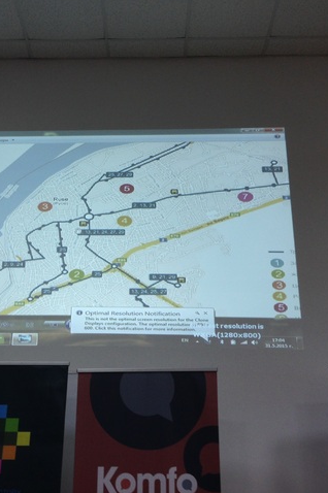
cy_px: 246
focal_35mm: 46
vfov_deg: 42.8
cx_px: 127
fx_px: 630
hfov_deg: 29.1
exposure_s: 1/24
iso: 50
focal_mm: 4.12
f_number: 2.4
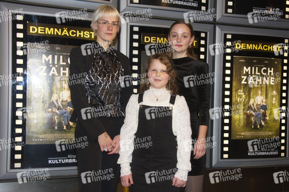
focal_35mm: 48
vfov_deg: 28.0
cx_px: 144
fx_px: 385
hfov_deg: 41.1
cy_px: 96
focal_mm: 48
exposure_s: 1/125
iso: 1600
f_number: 6.3
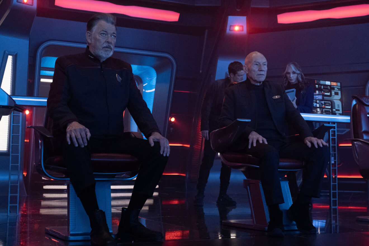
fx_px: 461
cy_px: 123
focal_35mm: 45
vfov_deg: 29.9
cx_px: 184
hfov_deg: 43.6
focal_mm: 30.2
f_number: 4.5
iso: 6400
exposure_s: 1/100
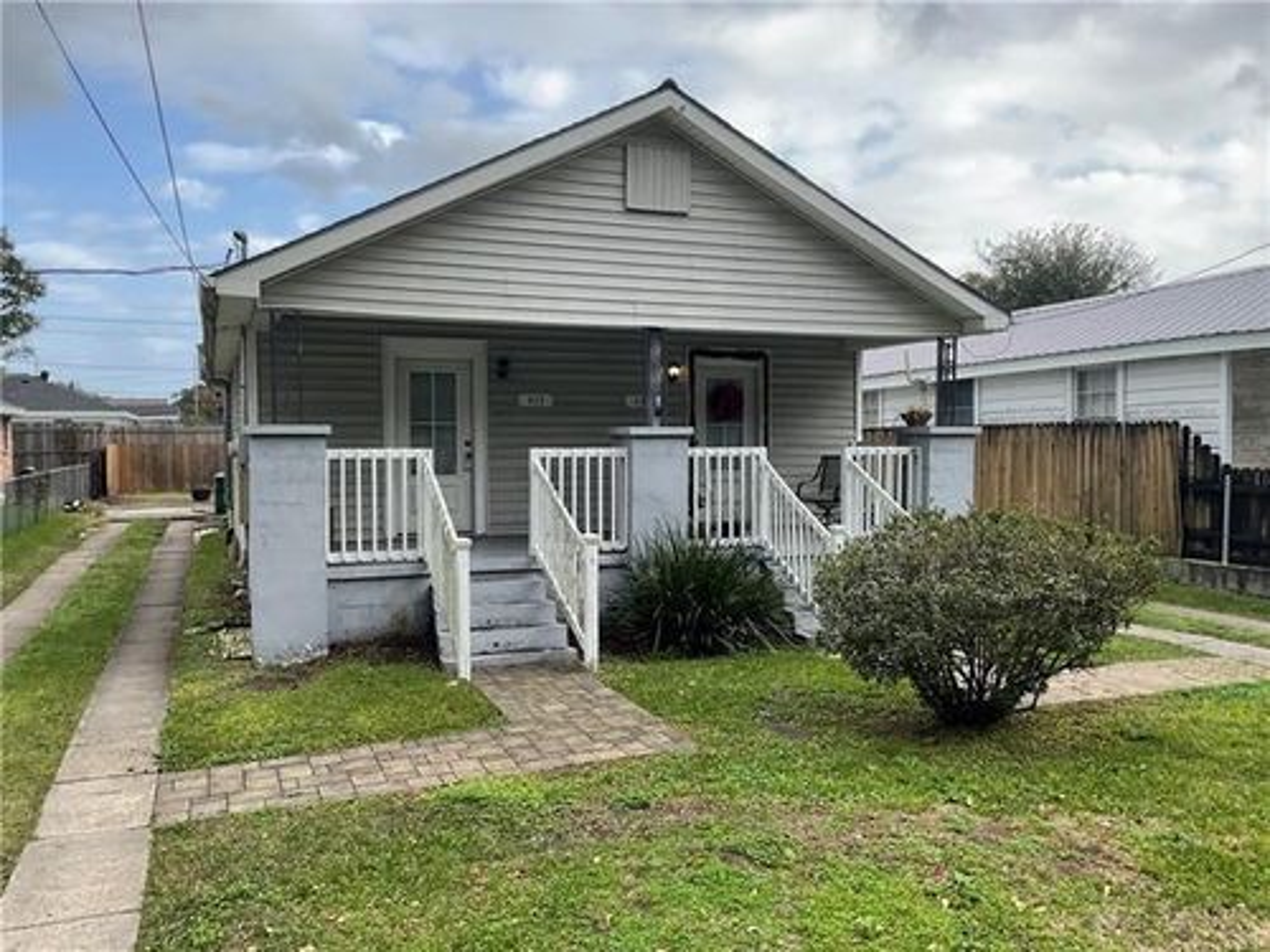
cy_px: 476
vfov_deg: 48.2
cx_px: 635
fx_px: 1064
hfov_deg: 61.7
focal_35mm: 29
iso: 16
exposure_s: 1/545
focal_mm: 3
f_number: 1.8
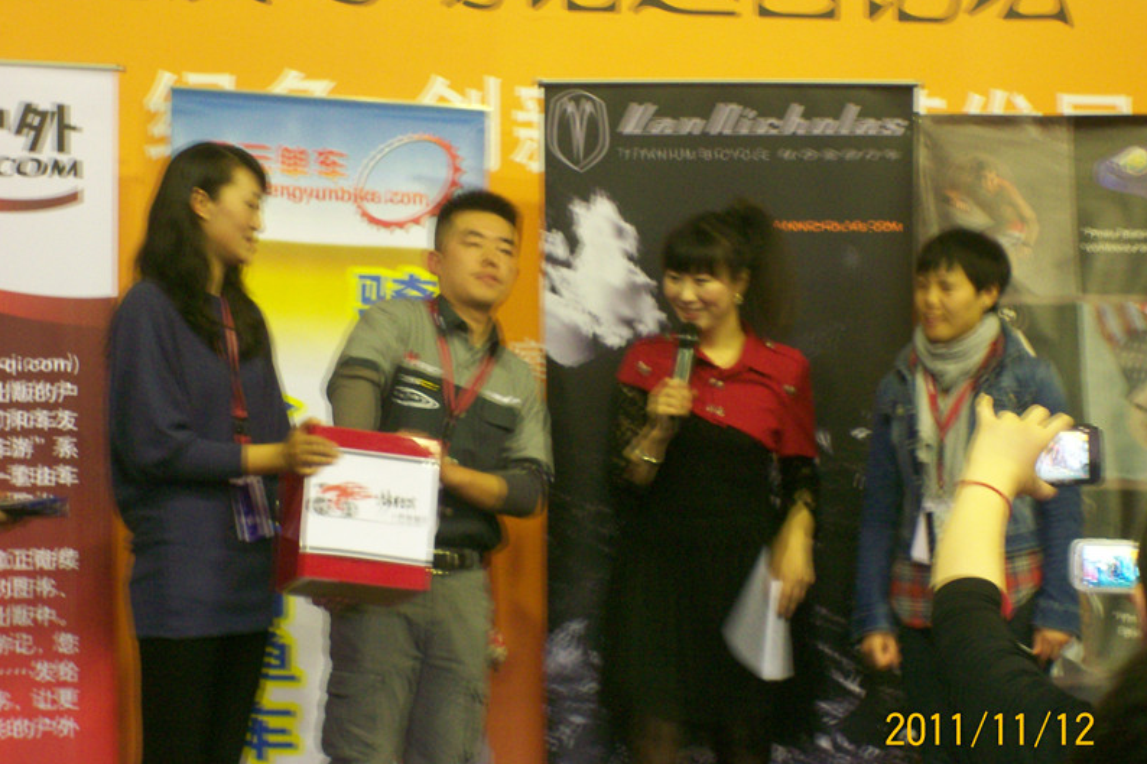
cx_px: 575
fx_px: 3504
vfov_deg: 12.4
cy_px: 400
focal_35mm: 110
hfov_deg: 18.6
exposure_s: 1/4.6
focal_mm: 17.4
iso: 200
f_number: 4.9
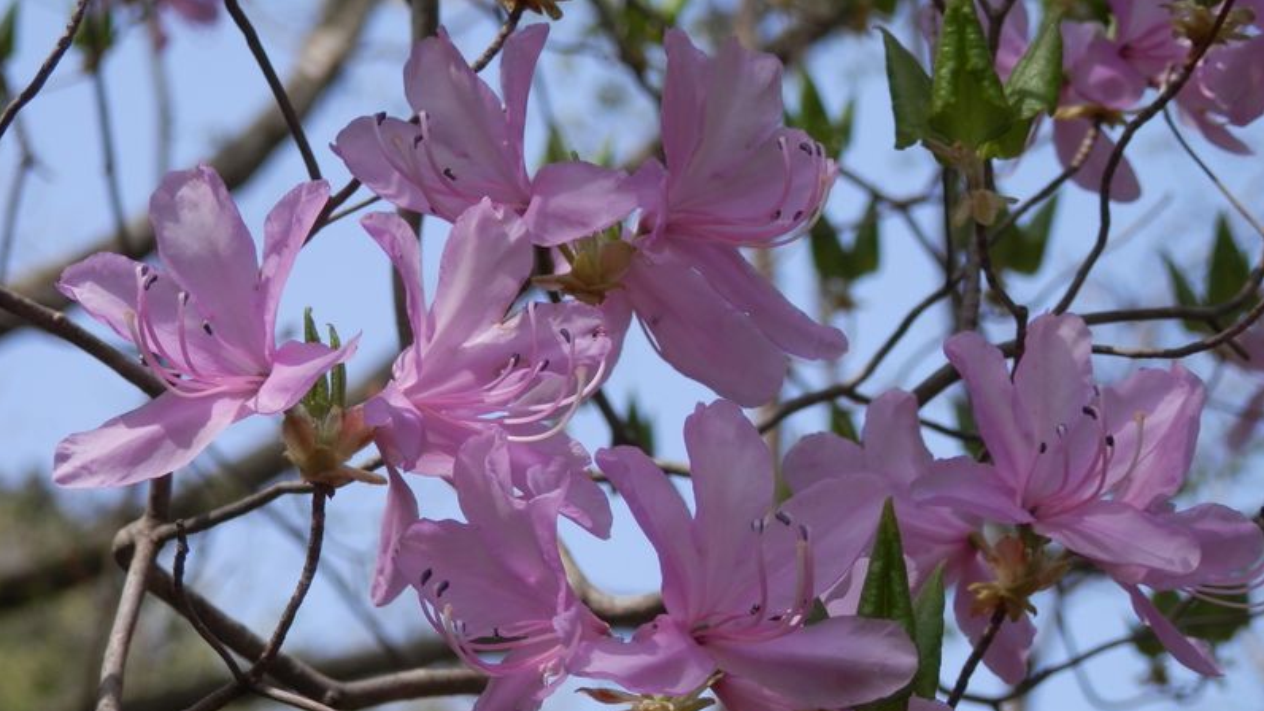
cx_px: 630
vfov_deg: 9.6
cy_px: 373
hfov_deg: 16.9
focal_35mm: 127
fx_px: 4257
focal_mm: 20.9
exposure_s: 1/320
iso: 80
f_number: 5.2
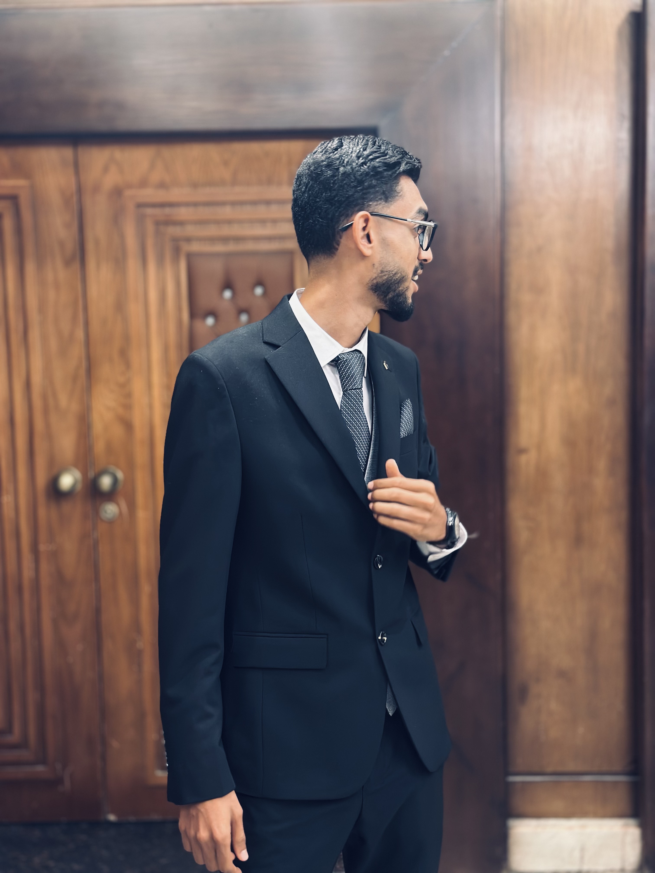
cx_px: 328
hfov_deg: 30.3
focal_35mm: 48
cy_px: 436
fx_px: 1211
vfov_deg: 39.7
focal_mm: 6.86
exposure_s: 1/50
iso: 320
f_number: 1.78
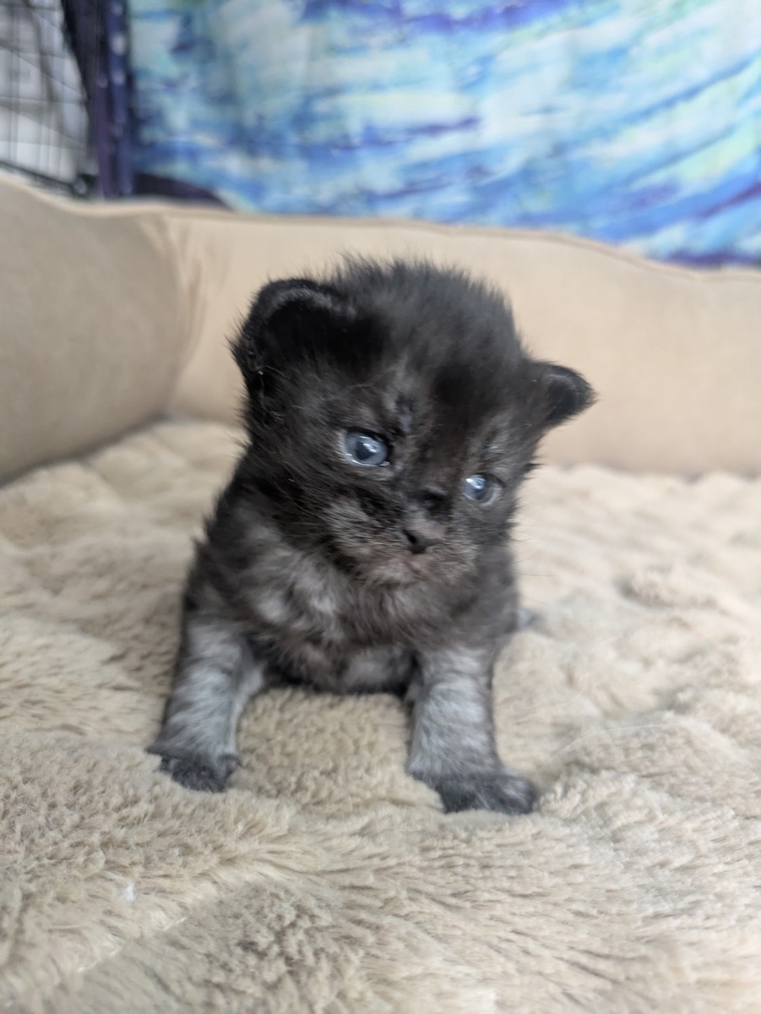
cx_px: 380
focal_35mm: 25
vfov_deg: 69.4
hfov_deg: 54.9
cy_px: 507
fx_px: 732
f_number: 1.89
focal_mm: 5.43
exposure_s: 1/60
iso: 779
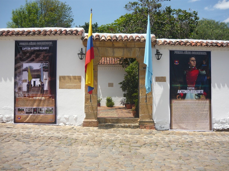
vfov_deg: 42.9
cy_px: 86
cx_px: 114
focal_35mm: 33
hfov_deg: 55.4
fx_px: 218
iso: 100
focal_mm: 5.5
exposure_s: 1/200
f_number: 8
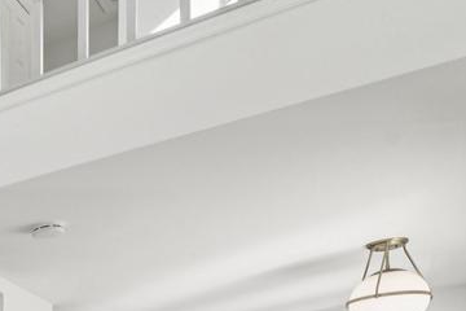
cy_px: 504
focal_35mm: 56
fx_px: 725
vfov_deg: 19.9
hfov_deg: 22.8
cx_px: -343
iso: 100
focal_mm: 14
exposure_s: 1/50
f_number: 8
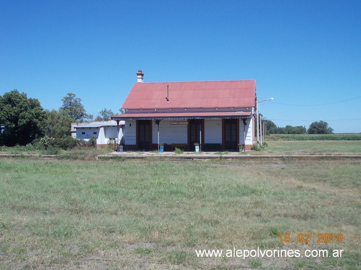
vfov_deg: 33.6
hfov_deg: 43.9
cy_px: 135
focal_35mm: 43
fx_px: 448
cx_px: 180
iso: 80
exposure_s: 1/250
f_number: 6.5
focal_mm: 6.1
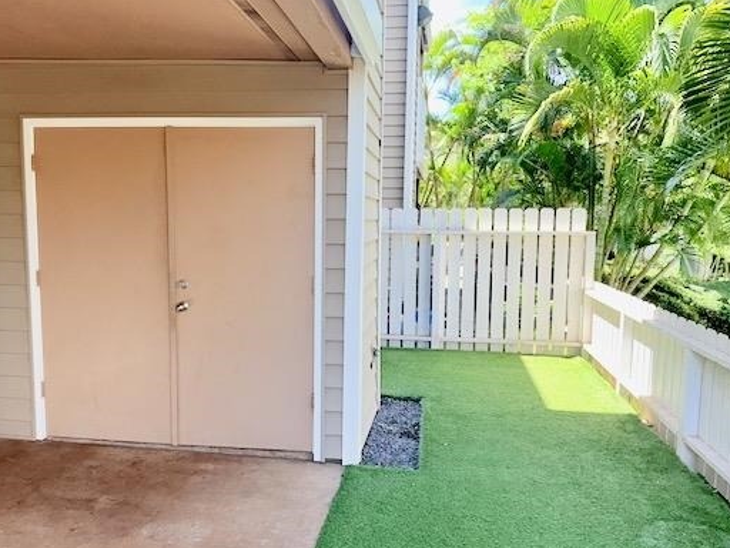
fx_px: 633
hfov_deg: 59.9
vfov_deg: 46.8
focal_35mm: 30
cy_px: 283
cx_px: 351
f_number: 1.78
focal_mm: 6.76
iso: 64
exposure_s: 1/708
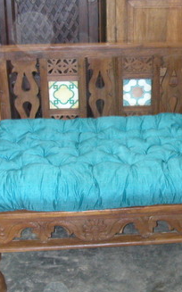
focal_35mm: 60
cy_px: 150
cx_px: 149
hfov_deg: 21.3
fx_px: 477
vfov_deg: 34.0
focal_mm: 5.6
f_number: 2.7
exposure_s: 1
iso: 200
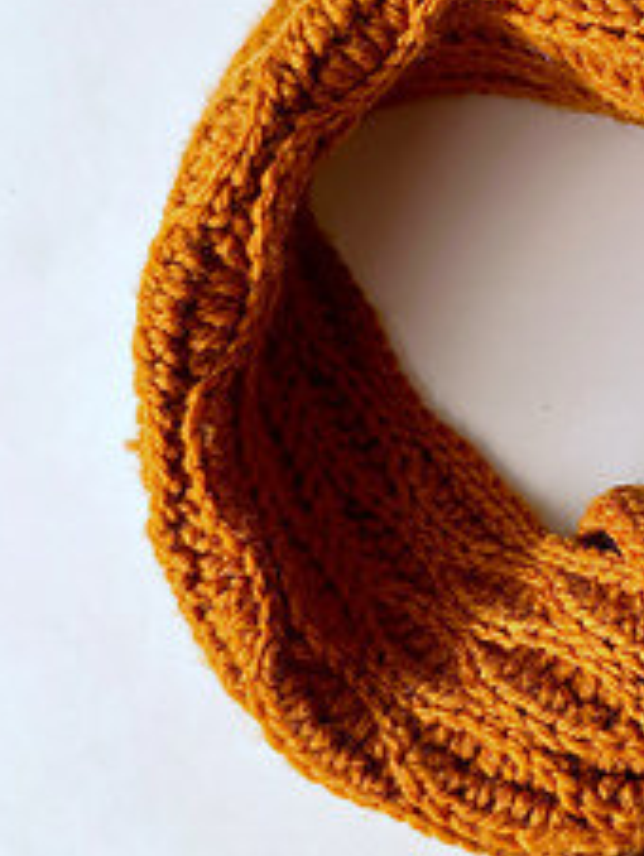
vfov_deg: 36.1
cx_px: 665
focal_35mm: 53
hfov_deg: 26.0
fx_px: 1312
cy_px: 409
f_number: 1.78
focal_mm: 6.86
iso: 80
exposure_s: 1/448
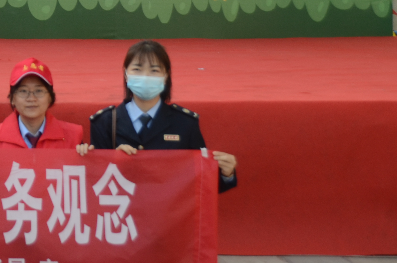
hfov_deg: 14.4
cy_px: -23
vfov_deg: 10.0
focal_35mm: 135
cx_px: -156
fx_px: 1490
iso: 200
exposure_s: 1/125
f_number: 5.6
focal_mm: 31
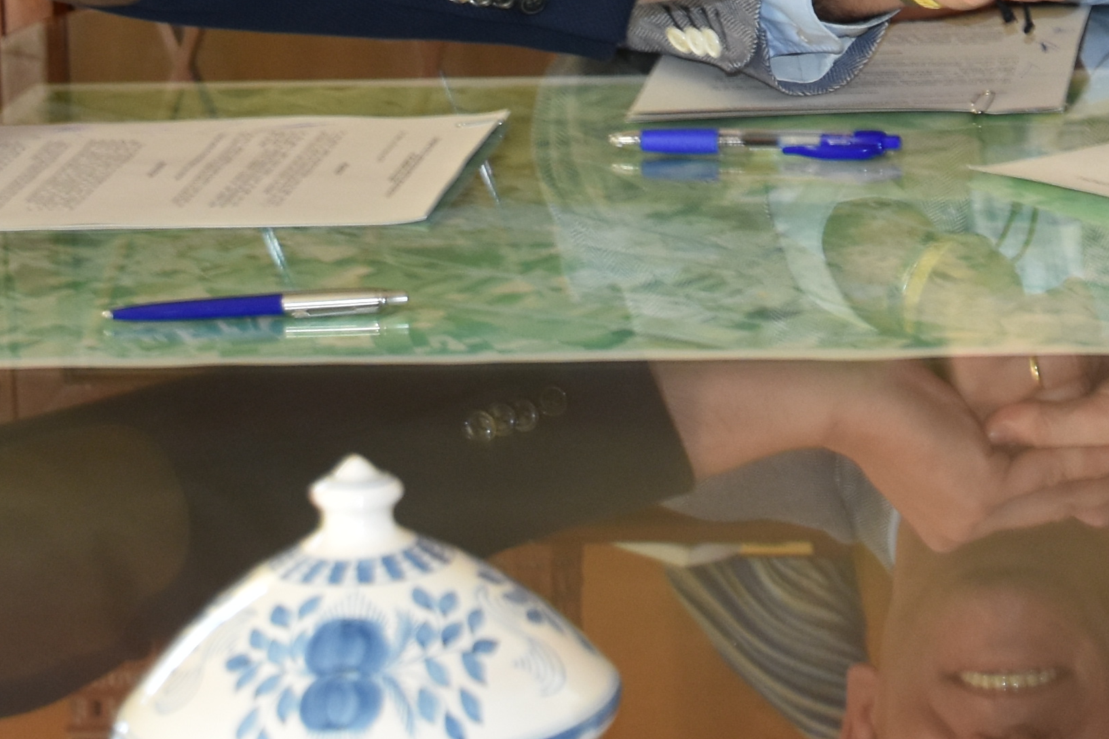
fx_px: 5939
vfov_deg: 7.0
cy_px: -377
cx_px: 1040
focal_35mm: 193
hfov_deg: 10.6
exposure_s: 1/60
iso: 500
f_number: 4.5
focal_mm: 35
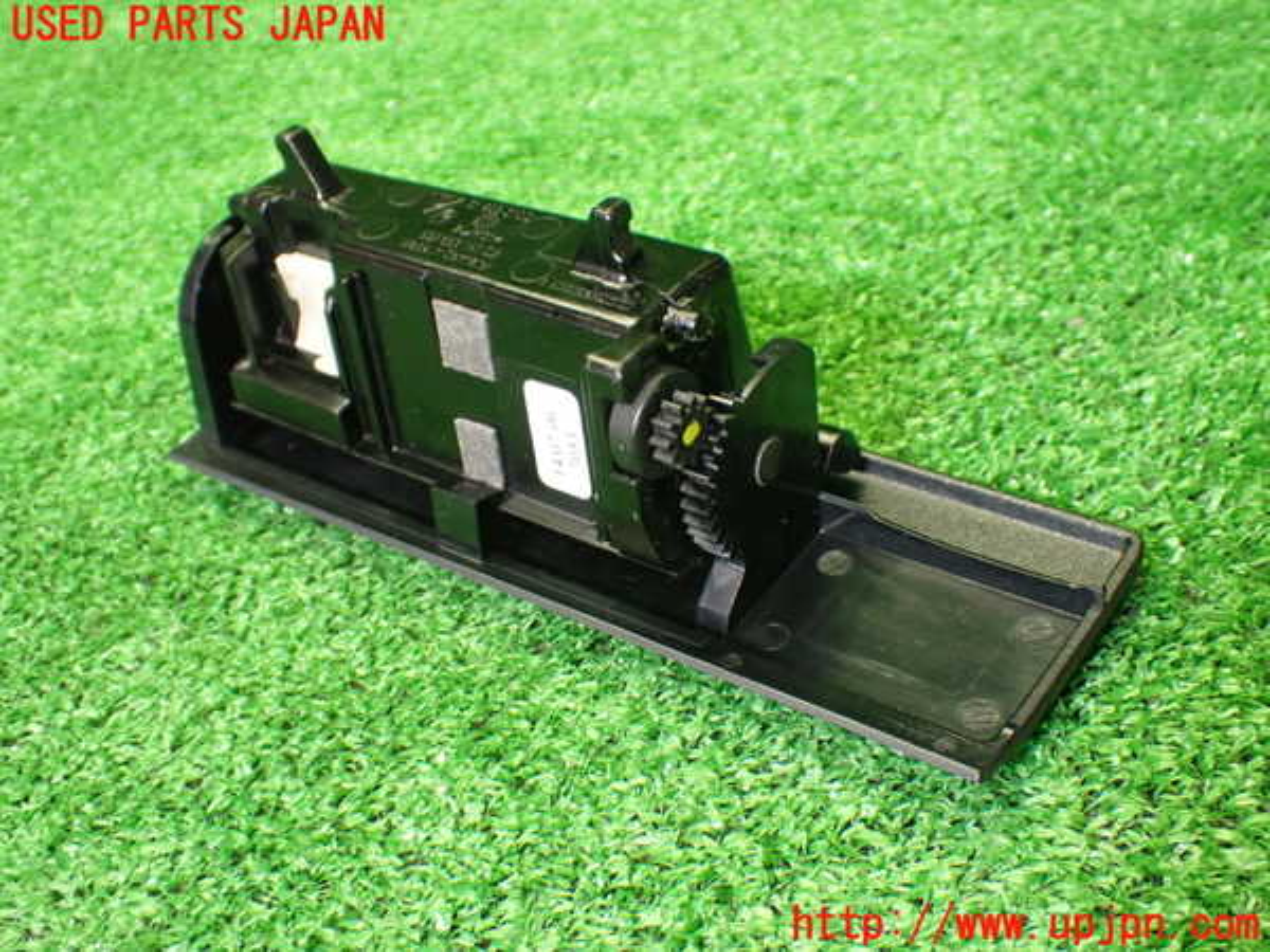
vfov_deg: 35.1
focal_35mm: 41
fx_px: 1504
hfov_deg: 45.8
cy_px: 476
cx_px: 635
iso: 800
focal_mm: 7.31
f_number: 2.8
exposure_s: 1/80
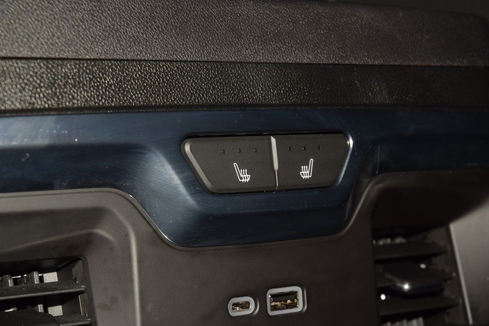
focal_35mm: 105
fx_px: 1426
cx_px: 244
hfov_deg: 19.5
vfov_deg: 13.0
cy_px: 163
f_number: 8
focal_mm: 70
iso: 100
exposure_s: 1/125
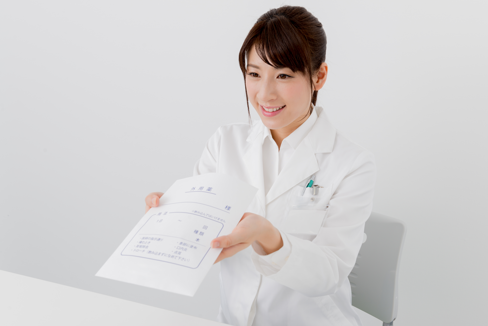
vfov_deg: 28.1
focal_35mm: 48
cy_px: 163
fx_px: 651
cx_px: 244
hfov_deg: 41.1
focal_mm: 48
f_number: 8
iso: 125
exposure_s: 1/100
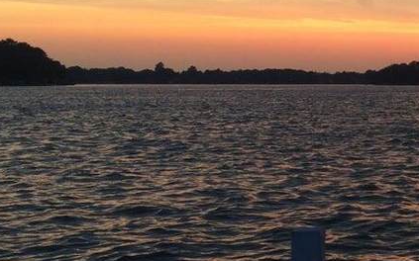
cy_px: 90
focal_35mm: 93
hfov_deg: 20.4
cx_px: 550
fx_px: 1062
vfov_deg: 14.0
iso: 40
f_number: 2.2
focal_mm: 4.15
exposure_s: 1/40
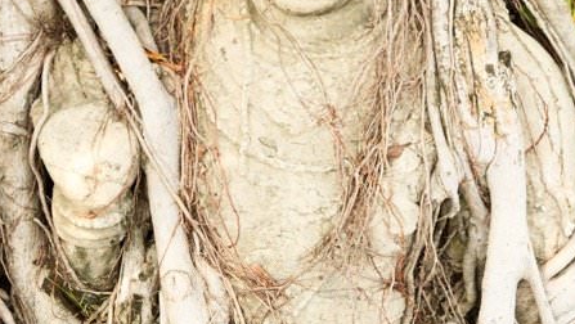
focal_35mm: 119
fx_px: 1813
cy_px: -21
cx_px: 291
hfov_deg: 18.0
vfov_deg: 10.1
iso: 100
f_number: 5
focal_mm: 42.3
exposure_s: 1/100
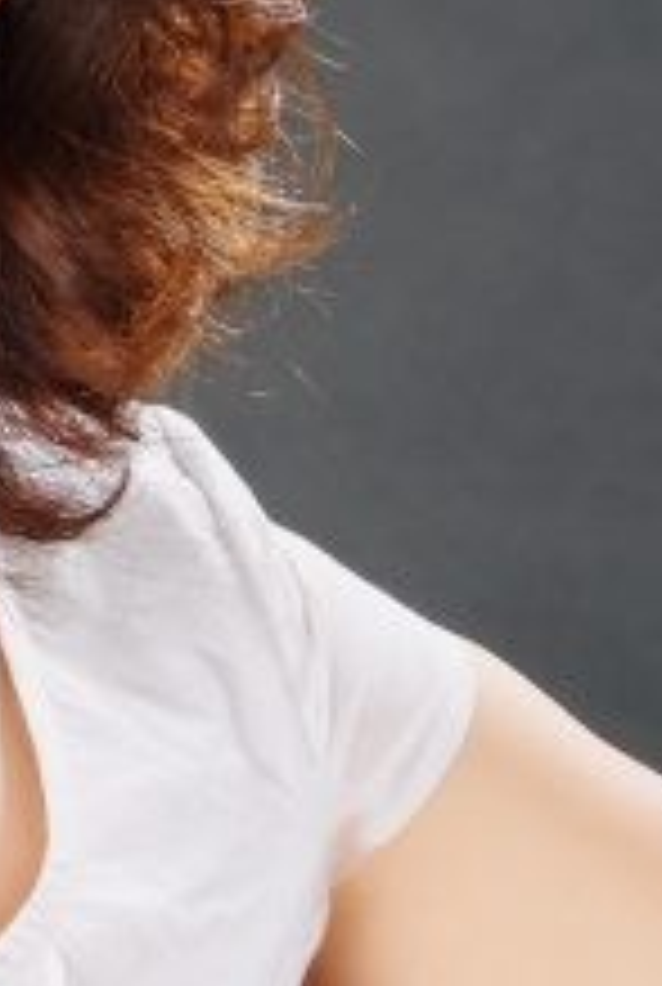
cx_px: -360
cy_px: 788
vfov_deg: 5.8
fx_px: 9800
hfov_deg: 3.8
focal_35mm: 357
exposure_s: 1/160
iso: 100
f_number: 9
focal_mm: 58
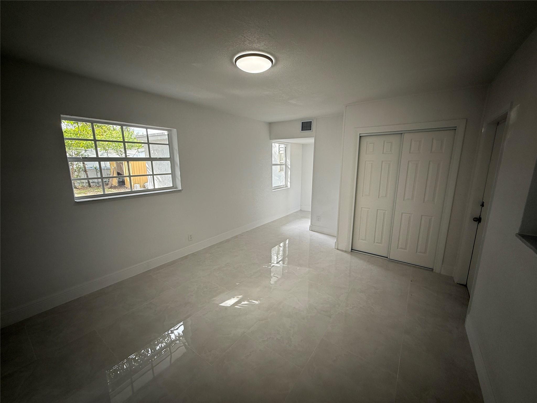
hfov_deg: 102.1
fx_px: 217
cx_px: 268
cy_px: 202
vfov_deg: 85.7
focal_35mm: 14
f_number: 2.2
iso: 100
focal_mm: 2.22
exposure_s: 1/120
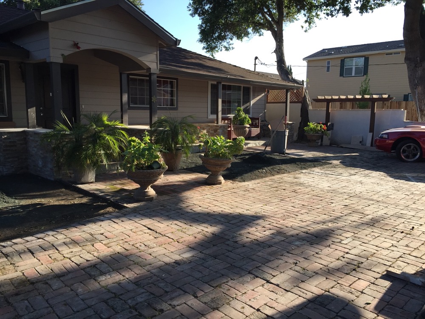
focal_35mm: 29
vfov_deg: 48.2
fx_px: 356
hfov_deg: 61.7
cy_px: 160
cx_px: 212
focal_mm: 4.15
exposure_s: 1/719
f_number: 2.2
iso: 32
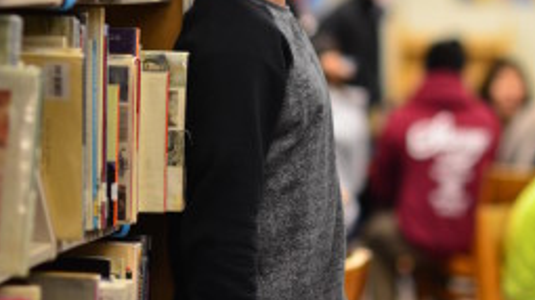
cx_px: 266
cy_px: 155
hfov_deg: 10.6
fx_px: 2889
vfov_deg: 5.9
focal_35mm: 204
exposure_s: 1/200
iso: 800
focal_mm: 85
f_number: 2
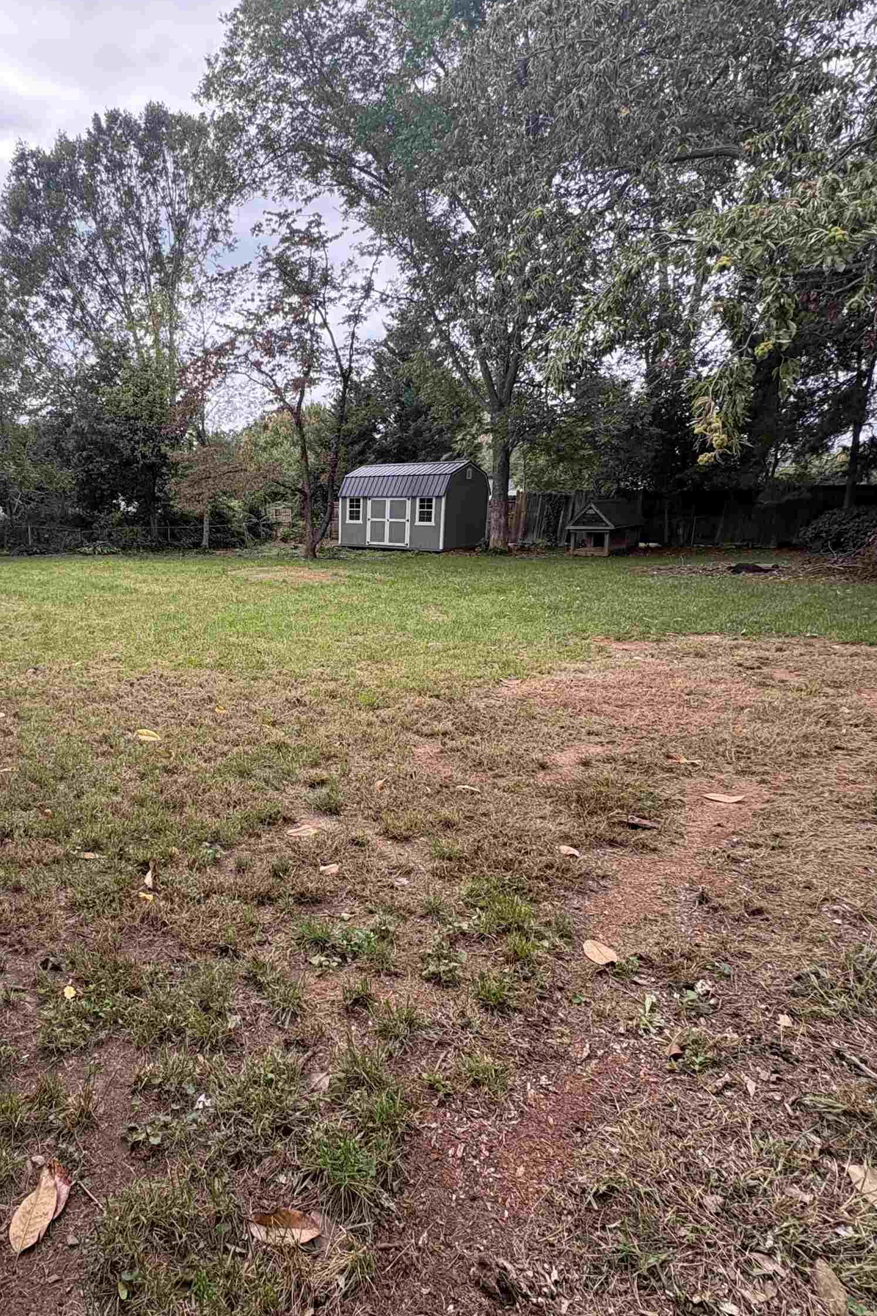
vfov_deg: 84.0
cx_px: 244
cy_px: 669
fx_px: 731
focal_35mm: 20
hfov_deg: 59.4
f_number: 2.2
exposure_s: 1/271
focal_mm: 2.22
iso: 64
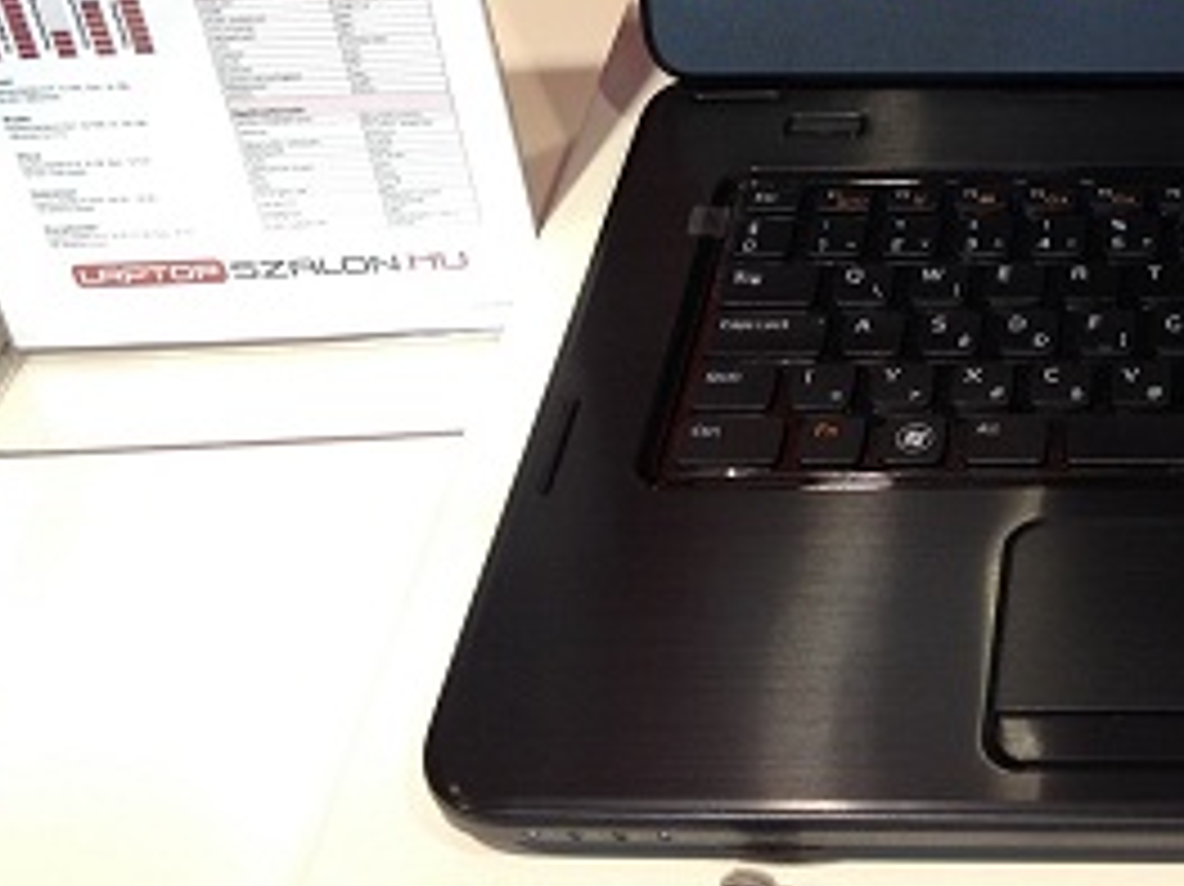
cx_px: 1204
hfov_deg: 24.7
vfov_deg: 19.2
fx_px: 2564
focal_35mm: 75
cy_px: 36
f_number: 2.4
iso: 80
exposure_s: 1/40
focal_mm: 4.28
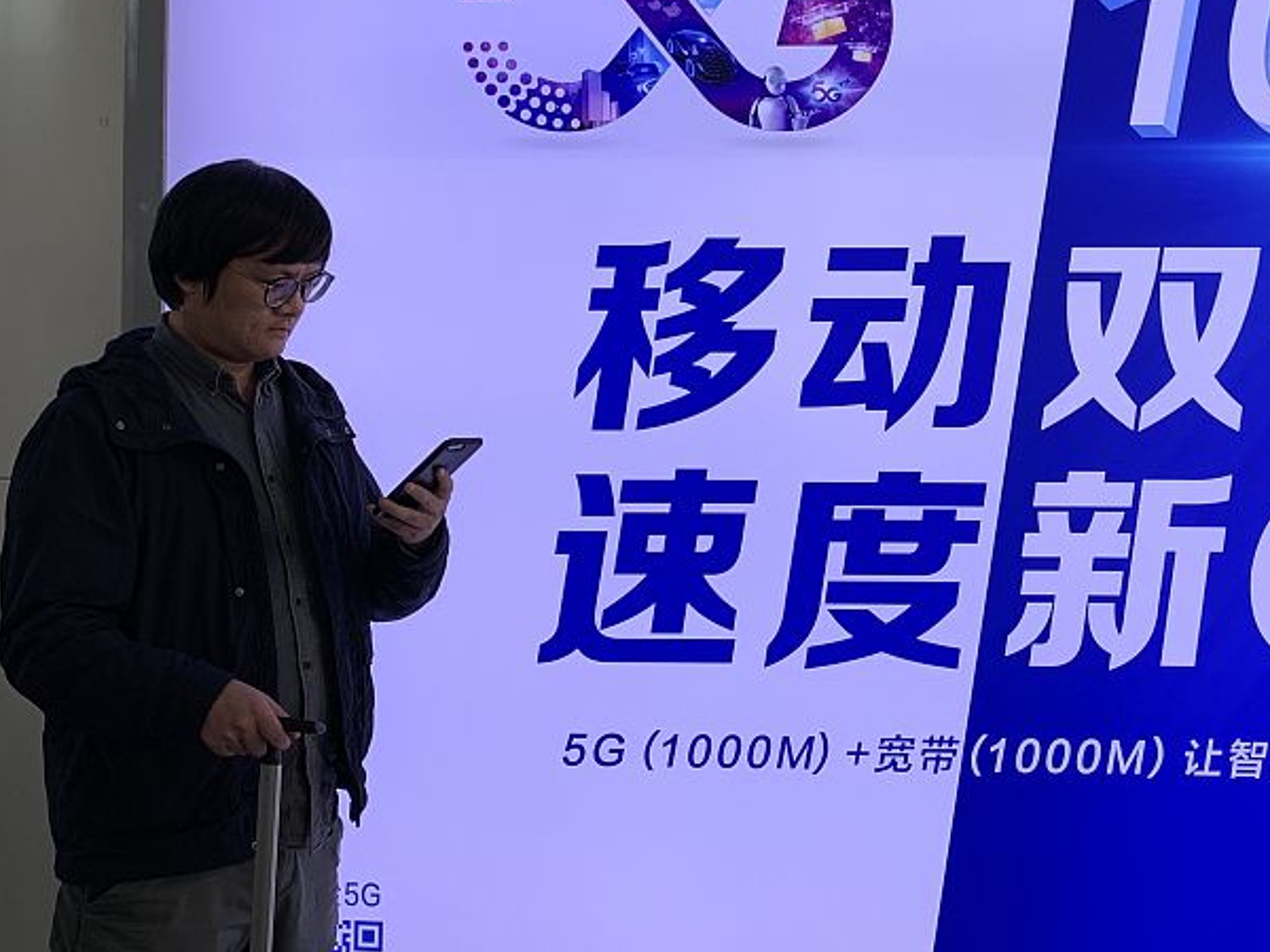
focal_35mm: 52
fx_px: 1908
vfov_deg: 27.9
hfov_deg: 35.7
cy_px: 349
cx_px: 1008
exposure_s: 1/119
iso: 32
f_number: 1.8
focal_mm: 4.25
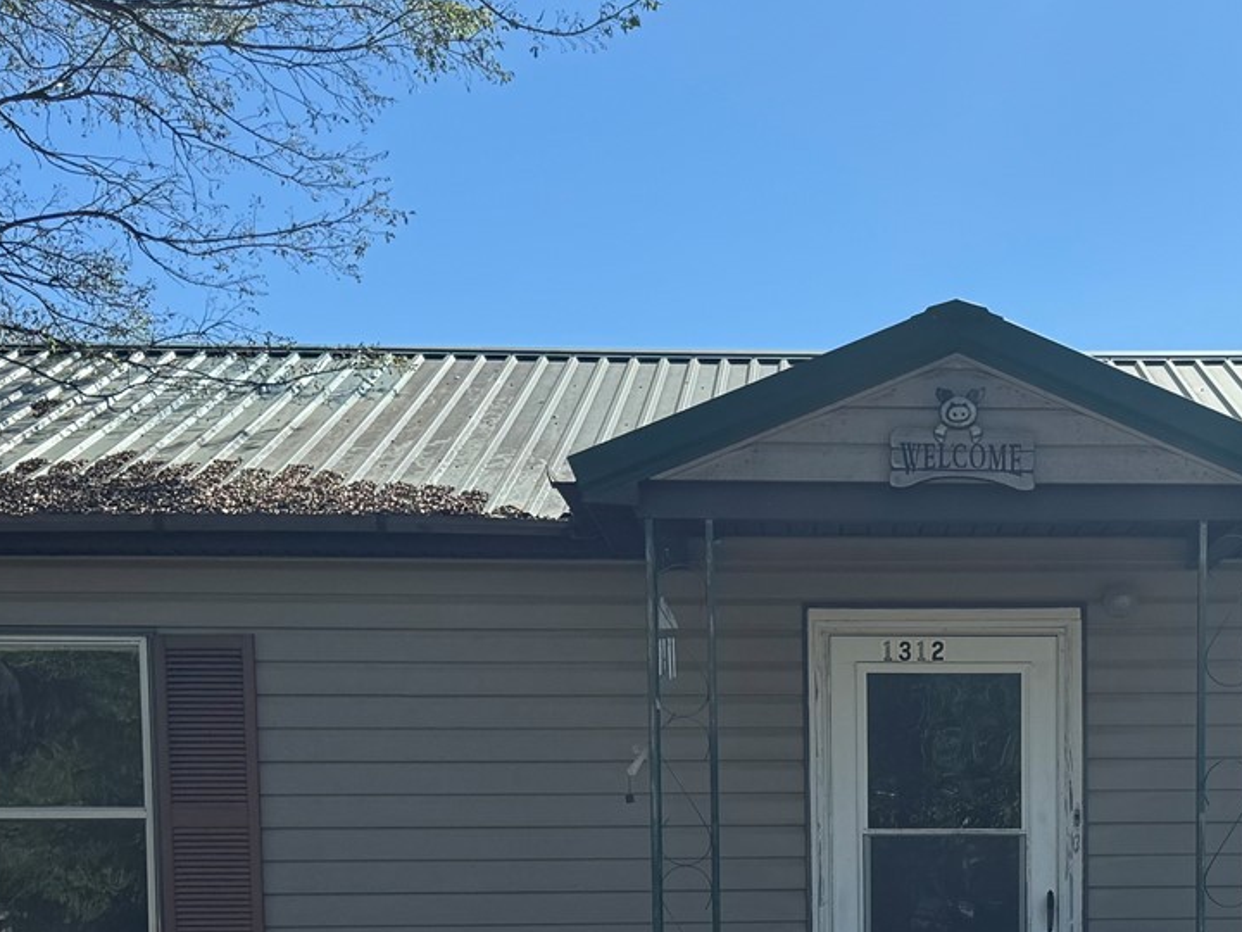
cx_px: 947
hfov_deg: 29.7
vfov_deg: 21.7
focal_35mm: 64
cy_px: 1020
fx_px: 2296
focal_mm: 6.76
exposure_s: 1/3413
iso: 80
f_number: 1.78
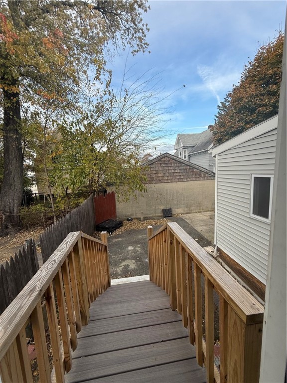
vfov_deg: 102.1
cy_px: 192
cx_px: 144
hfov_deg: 85.7
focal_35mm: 14
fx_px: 155
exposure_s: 1/336
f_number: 2.2
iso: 50
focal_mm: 2.22
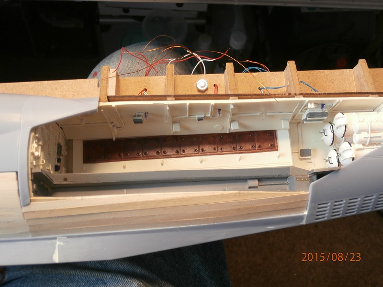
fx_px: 420
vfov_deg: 37.7
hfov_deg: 49.0
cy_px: 144
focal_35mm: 38
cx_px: 192
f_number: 3.9
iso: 200
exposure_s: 1/20
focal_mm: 6.67
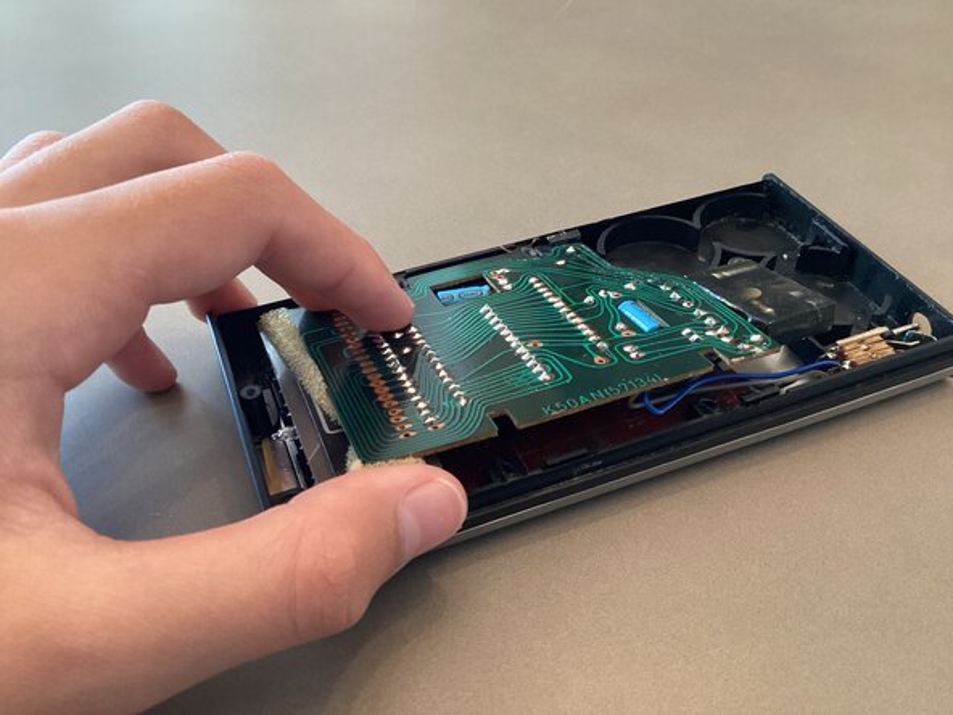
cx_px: 476
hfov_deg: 58.4
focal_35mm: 31
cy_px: 358
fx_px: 853
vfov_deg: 45.4
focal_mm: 3.3
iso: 640
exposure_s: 1/20
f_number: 2.4
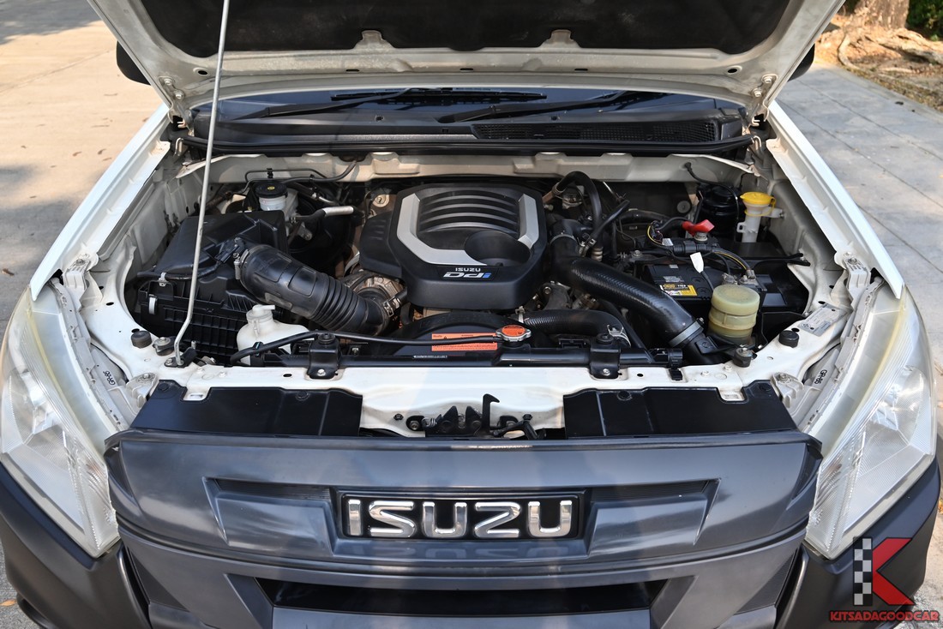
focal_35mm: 29
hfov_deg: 63.6
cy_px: 314
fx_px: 760
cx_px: 472
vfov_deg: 45.0
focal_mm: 29
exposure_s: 1/1000
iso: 560
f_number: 5.6
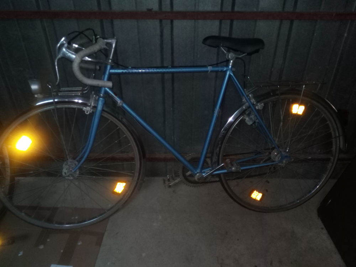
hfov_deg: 65.3
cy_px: 134
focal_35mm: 27
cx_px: 178
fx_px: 278
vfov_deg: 51.4
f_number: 2
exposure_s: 1/16.7
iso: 414
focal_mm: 3.5
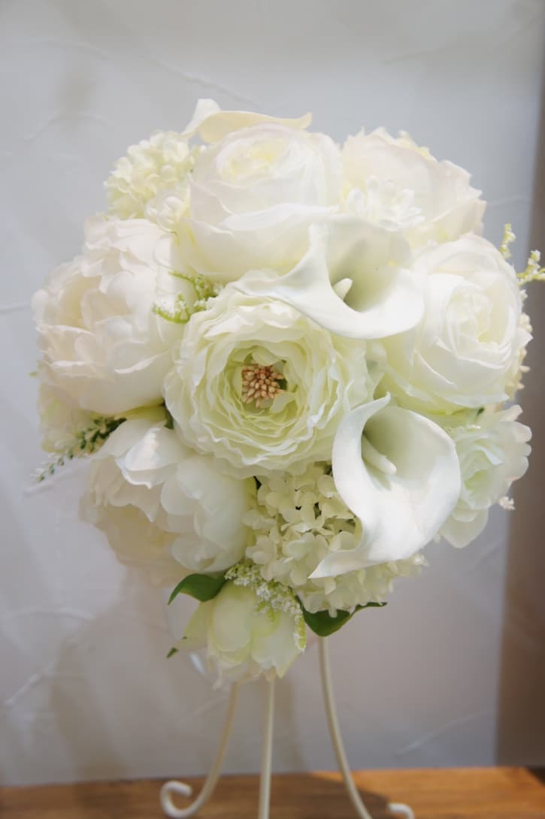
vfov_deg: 34.2
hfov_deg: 23.2
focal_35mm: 58
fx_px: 1330
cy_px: 410
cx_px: 272
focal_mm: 39
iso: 200
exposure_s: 1/5
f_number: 4.5
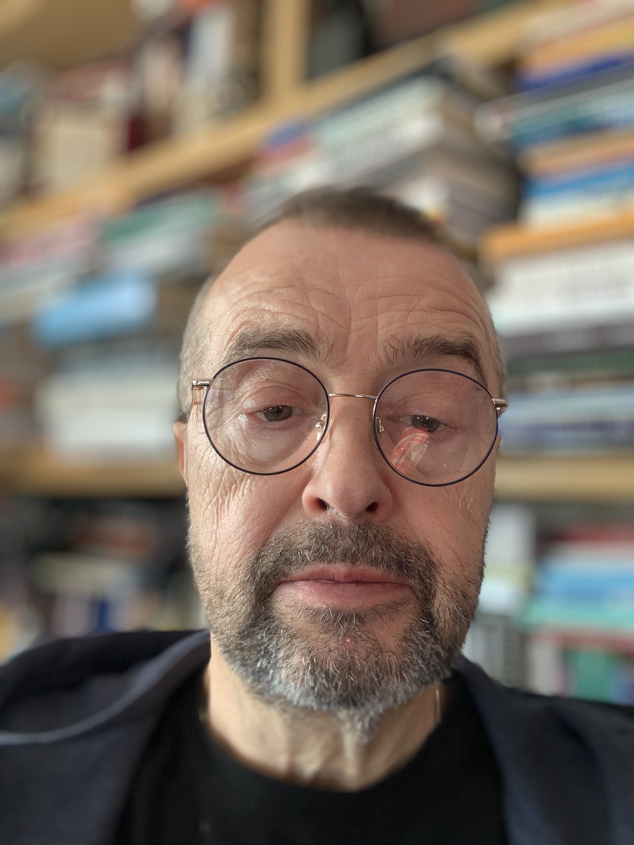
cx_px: 317
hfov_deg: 44.2
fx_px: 781
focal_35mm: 32
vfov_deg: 56.8
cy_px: 422
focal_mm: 2.87
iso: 64
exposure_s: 1/61
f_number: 2.2
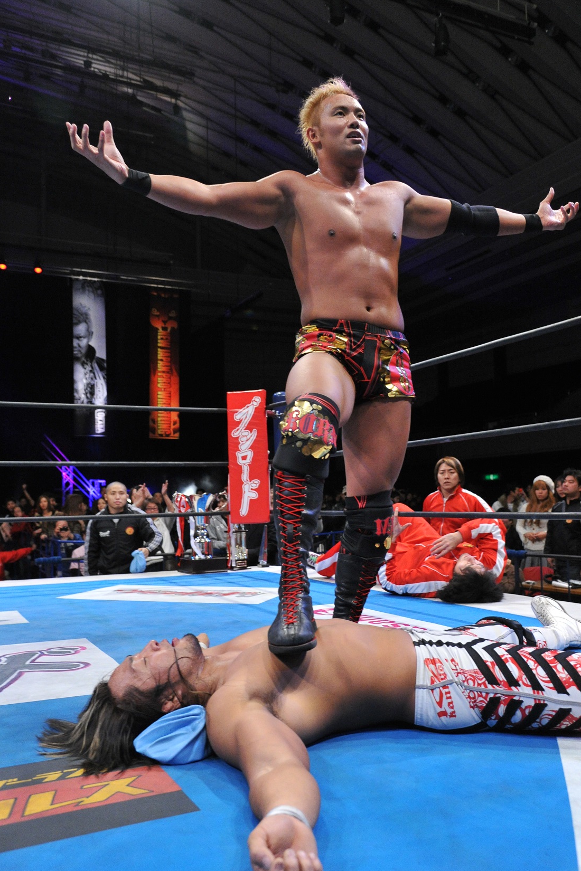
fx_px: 799
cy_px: 439
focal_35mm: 33
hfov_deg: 40.0
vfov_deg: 57.2
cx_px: 296
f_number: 4.5
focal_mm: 32
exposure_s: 1/800
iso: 6400
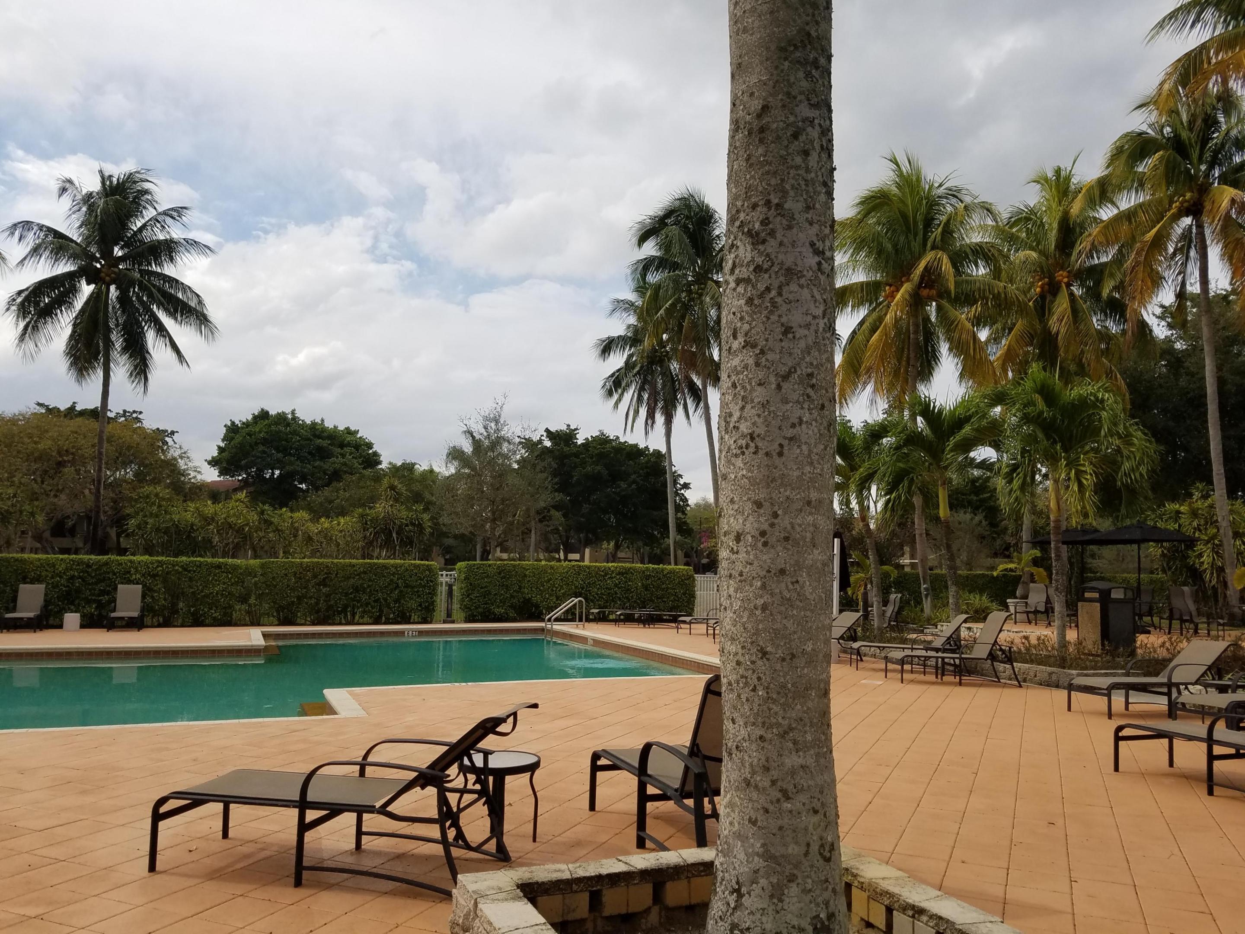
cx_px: 622
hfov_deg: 67.3
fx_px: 935
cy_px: 467
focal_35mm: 26
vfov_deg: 53.1
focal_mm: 4.2
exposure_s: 1/3440
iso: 50
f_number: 1.7
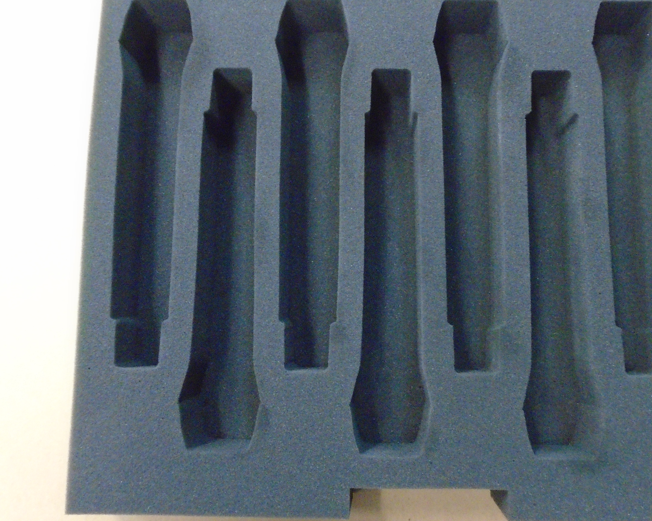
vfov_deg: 44.5
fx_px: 637
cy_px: 240
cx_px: 367
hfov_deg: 54.1
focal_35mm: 33
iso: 800
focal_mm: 4.6
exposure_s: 1/10
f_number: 3.2
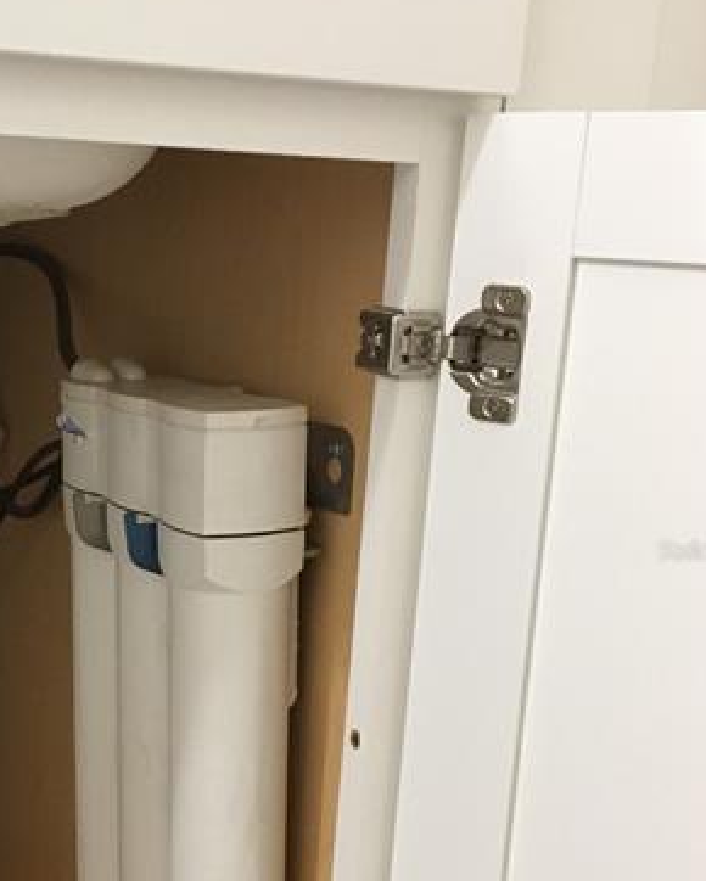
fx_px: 1566
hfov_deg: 24.7
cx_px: 68
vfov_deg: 31.3
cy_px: 550
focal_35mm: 60
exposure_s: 1/15
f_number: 2.2
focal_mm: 4.15
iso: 200
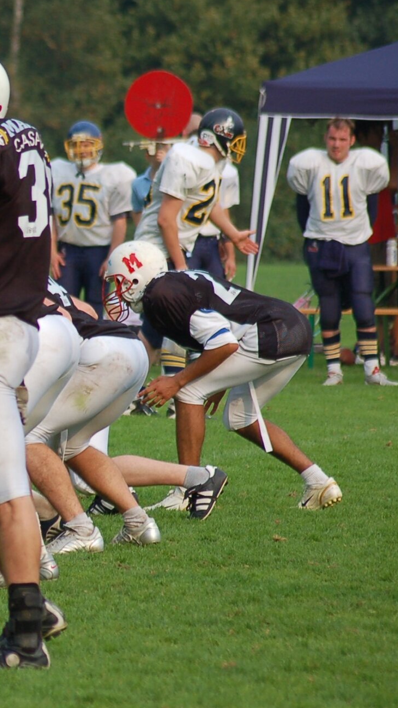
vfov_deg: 5.4
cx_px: -170
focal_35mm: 402
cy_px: 355
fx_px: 7542
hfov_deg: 3.0
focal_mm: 150
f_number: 4.5
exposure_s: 1/1000
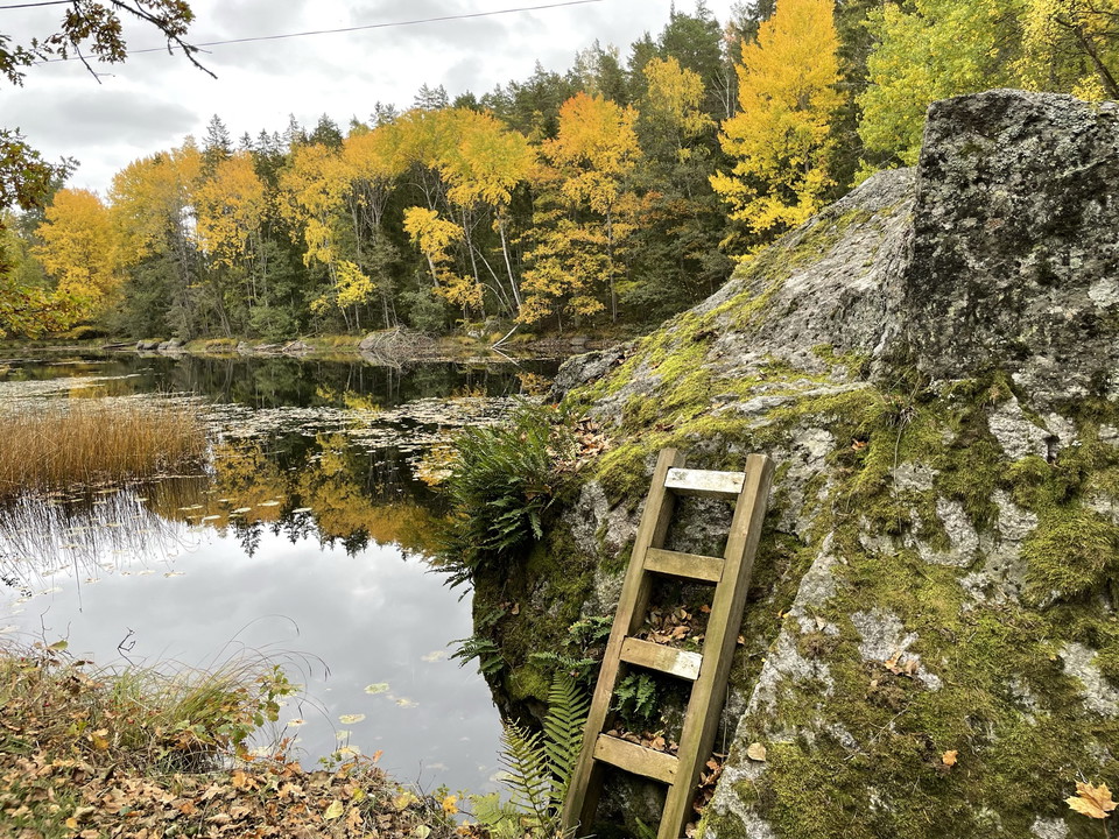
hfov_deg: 67.3
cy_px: 420
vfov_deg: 53.1
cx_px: 560
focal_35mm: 26
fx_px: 840
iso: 32
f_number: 1.6
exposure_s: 1/179
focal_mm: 4.2
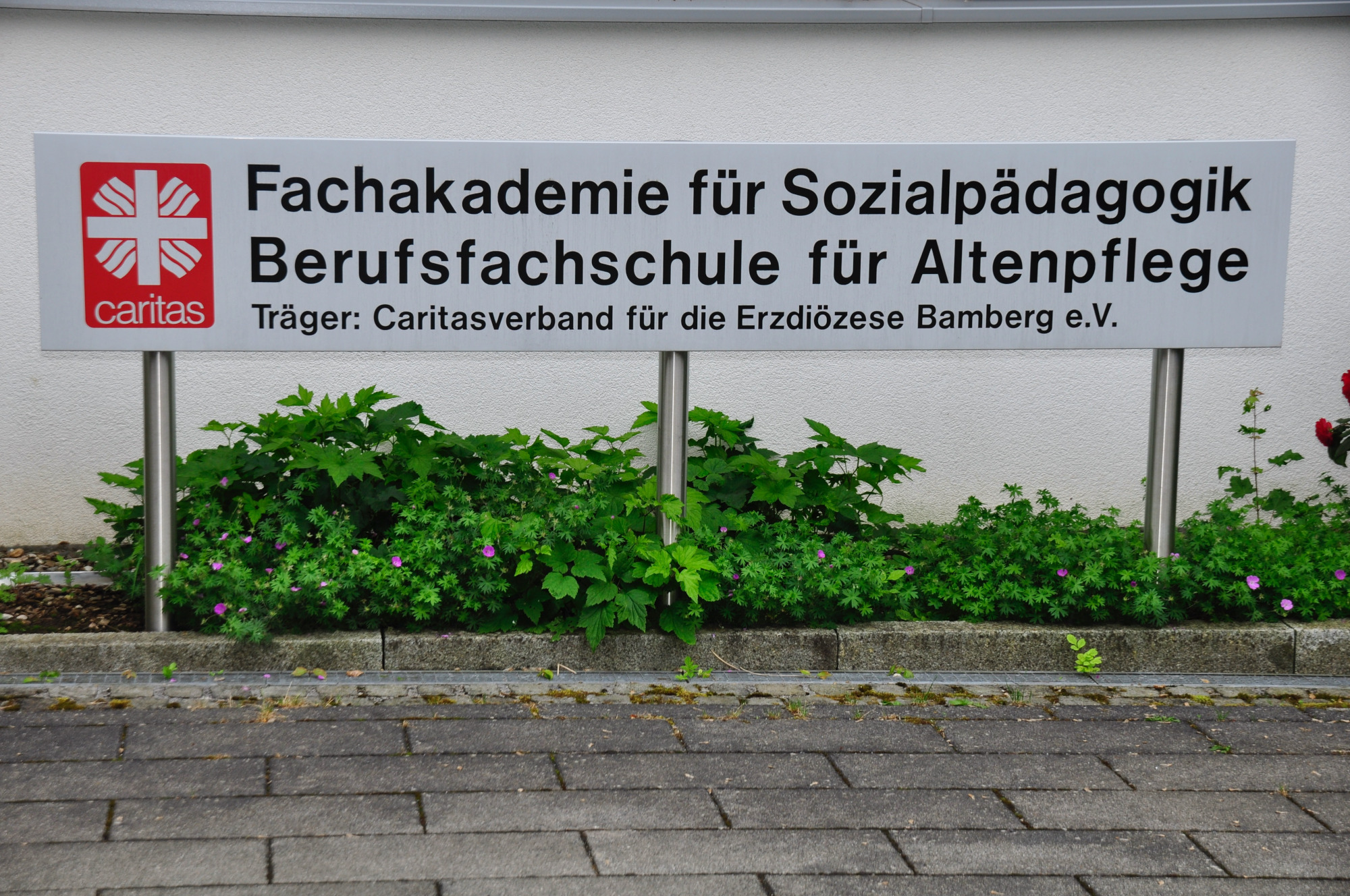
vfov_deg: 16.5
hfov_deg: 24.6
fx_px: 3090
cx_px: 675
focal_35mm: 82
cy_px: 448
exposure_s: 1/200
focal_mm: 55
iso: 200
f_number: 7.1
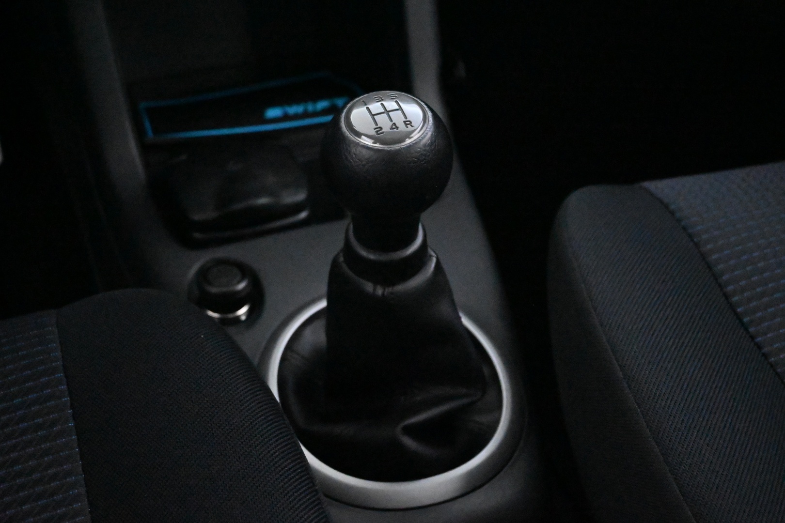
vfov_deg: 23.2
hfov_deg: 34.2
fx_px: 1276
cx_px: 392
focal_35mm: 58
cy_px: 262
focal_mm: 39
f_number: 5.6
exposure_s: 1/60
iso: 25600
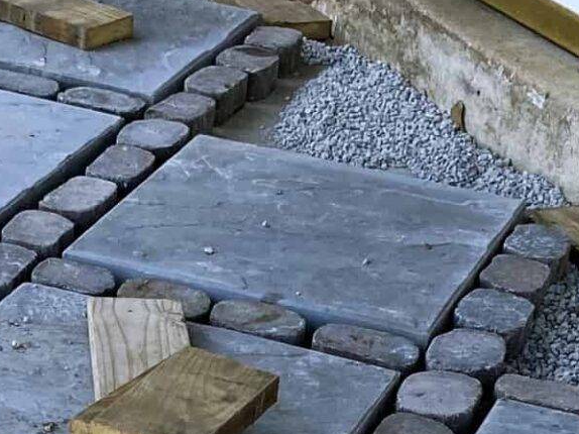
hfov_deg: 16.6
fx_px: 1939
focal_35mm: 116
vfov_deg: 11.2
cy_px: 957
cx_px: 7
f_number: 1.8
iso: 32
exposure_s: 1/1063
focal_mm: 4.25
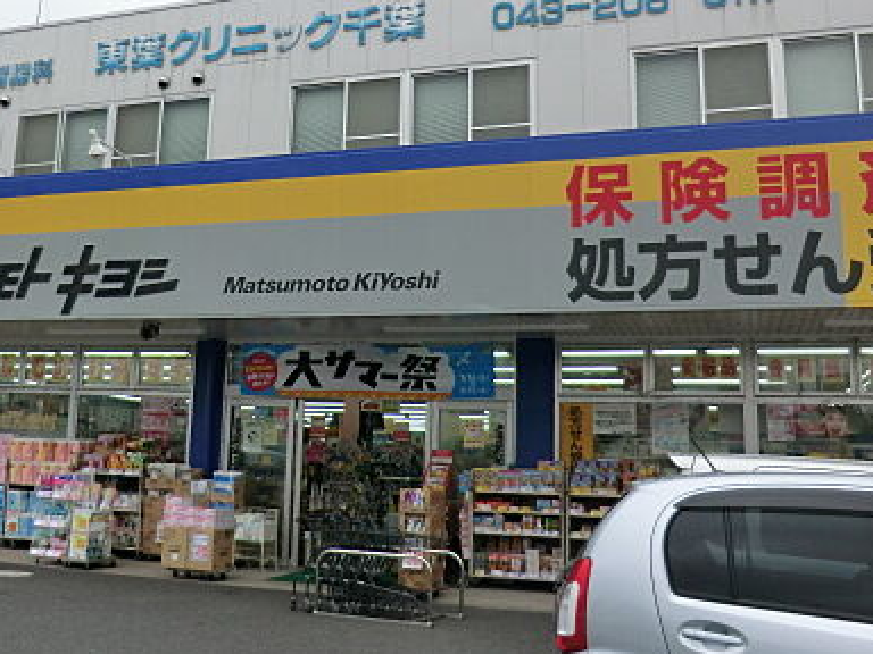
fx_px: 1009
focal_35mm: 40
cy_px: 232
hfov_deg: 46.5
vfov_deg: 35.7
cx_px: 343
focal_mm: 4.3
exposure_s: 1/320
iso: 80
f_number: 3.2
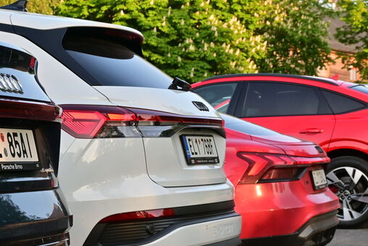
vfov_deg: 10.7
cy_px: 175
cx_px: 151
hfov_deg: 16.0
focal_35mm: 128
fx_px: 1309
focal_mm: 45
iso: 500
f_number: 9
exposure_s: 1/320
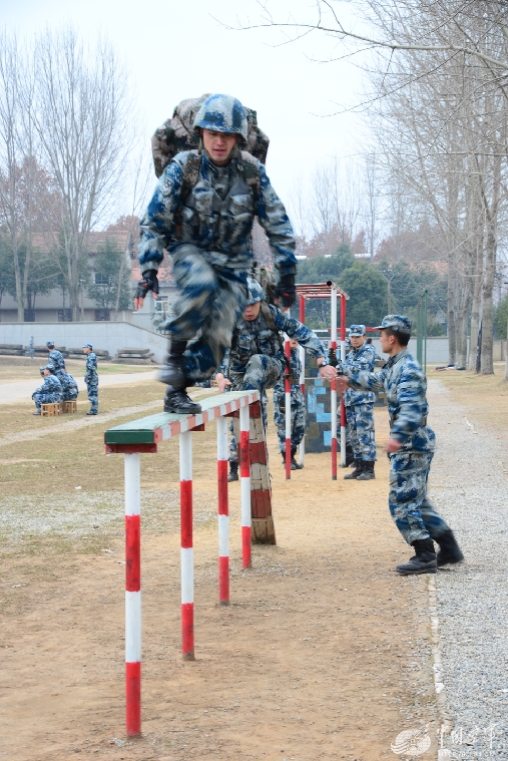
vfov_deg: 24.7
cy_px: 380
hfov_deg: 16.7
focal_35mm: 82
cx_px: 254
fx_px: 1733
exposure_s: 1/40
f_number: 10
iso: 160
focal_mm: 82
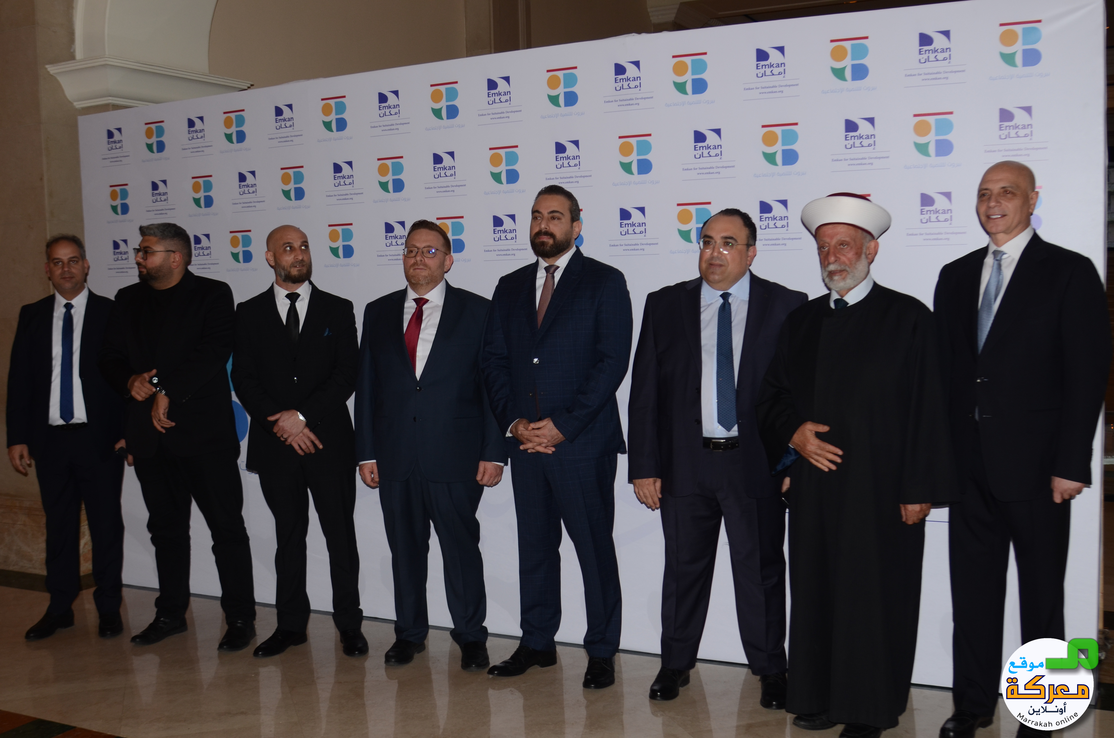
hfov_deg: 53.2
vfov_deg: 36.7
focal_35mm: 36
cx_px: 557
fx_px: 1112
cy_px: 369
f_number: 4.5
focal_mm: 24
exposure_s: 1/250
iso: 250
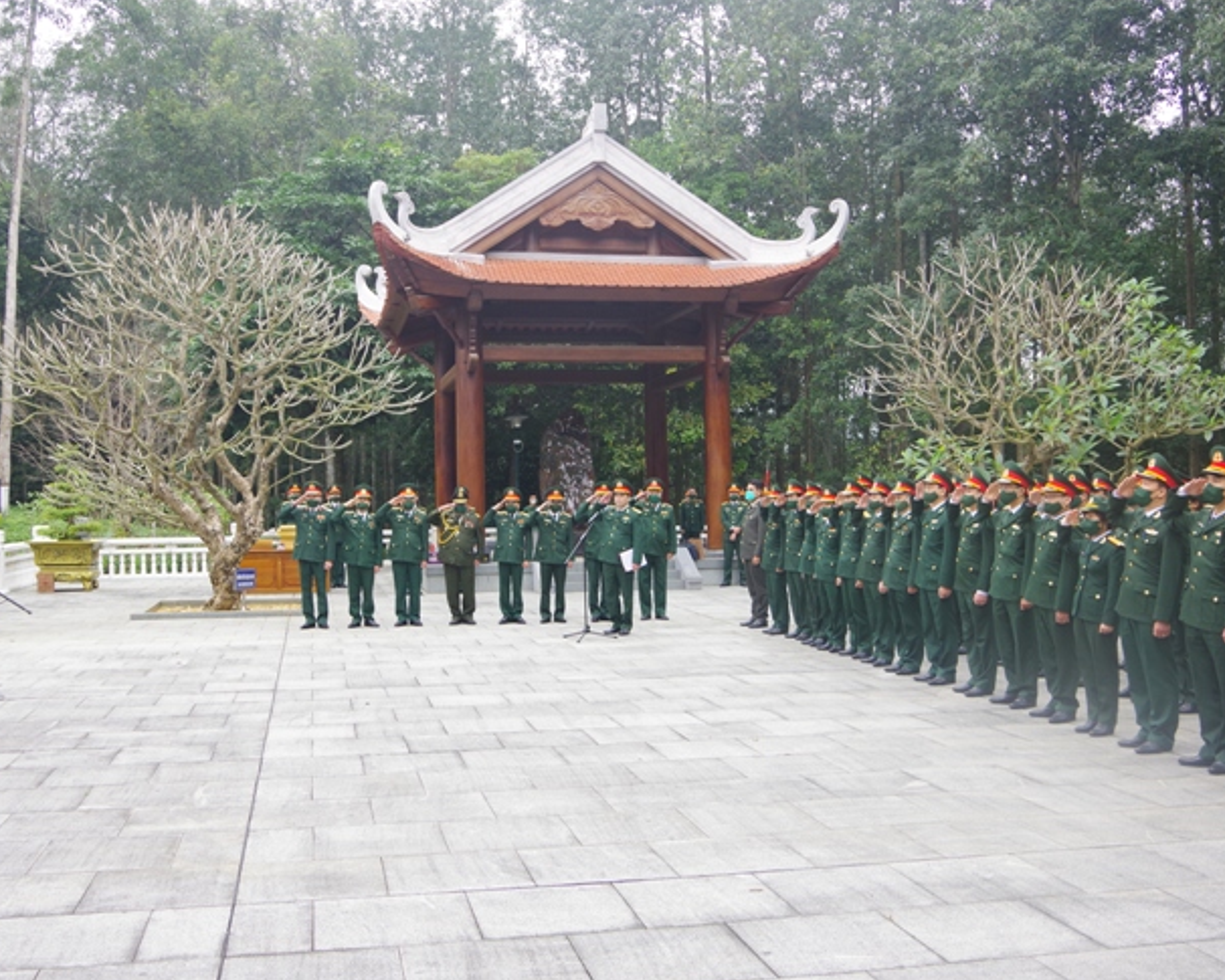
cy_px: 495
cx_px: 566
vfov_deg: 41.2
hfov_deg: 50.2
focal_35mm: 36
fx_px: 1305
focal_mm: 21
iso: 400
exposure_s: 1/125
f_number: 6.3
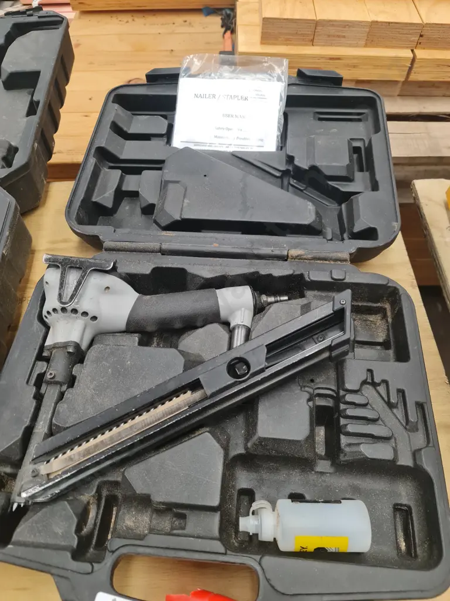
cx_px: 225
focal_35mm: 25
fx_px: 433
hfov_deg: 54.9
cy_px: 300
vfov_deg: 69.4
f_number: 1.8
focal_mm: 7
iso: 80
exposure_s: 1/100
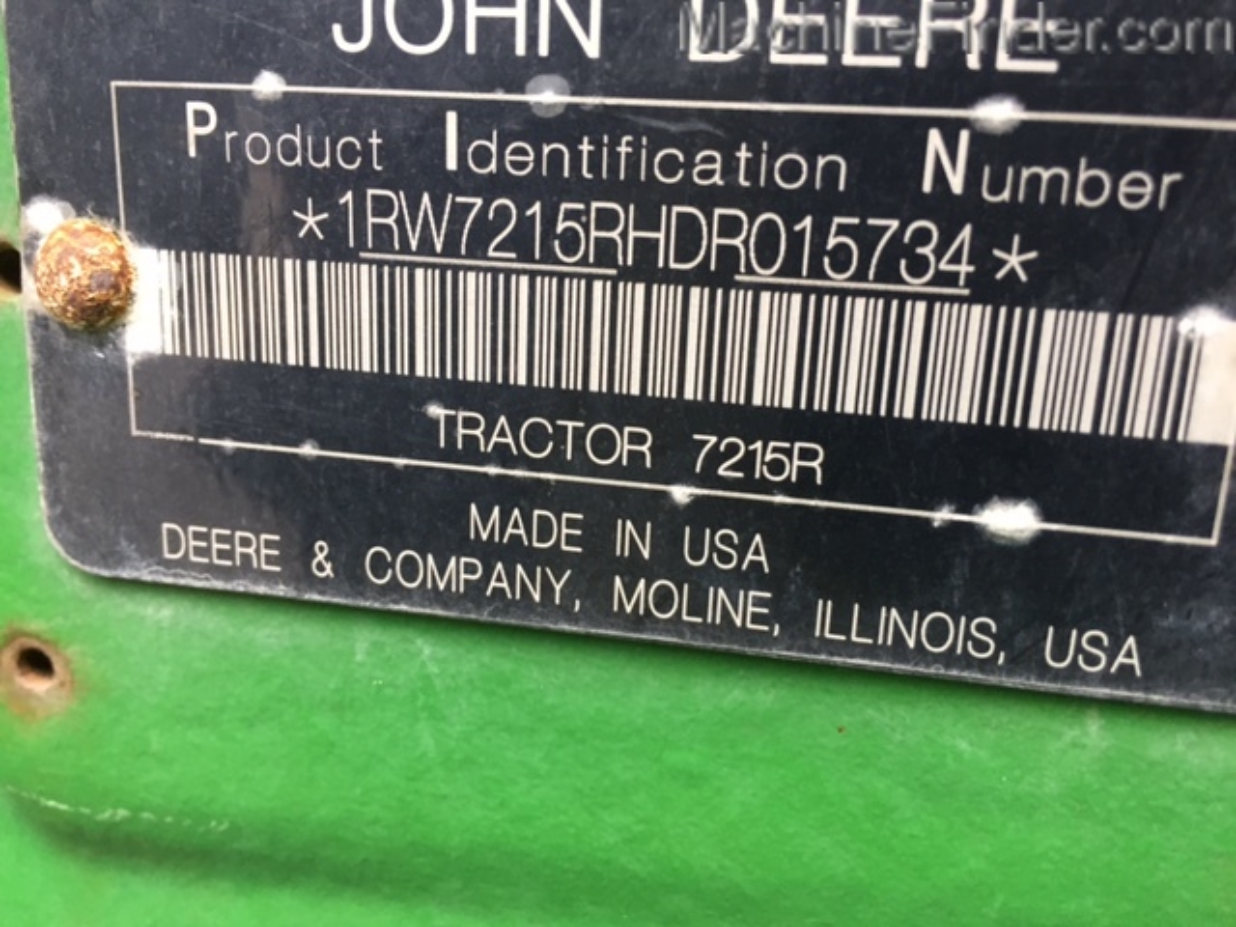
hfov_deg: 61.7
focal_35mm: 29
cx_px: 618
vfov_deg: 48.2
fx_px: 1035
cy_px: 464
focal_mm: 4.15
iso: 50
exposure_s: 1/30
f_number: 2.2
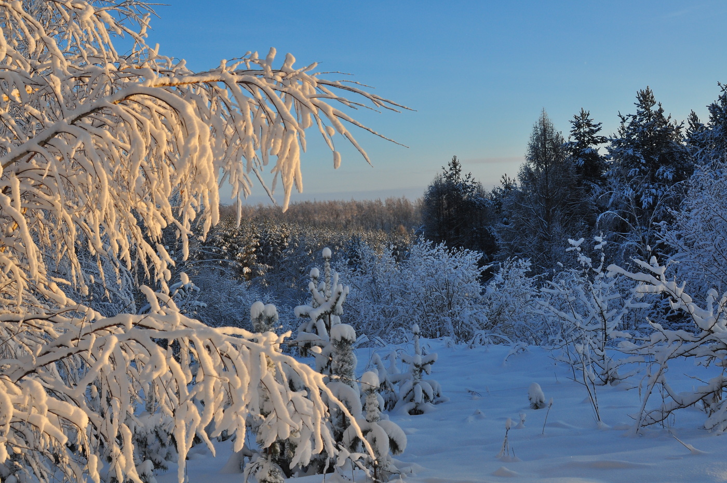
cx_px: 364
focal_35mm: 158
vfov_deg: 8.7
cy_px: 242
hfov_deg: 13.1
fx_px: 3177
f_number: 9
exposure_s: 1/320
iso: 200
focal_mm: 105
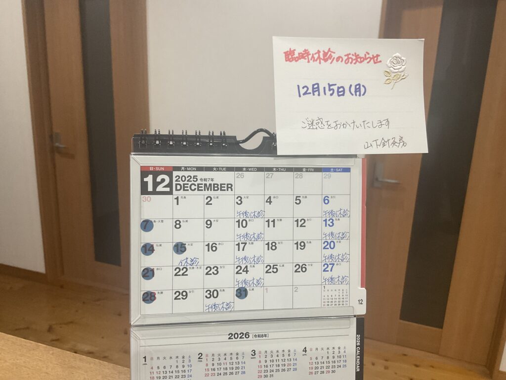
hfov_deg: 61.7
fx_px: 424
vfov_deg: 48.2
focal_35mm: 29
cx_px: 253
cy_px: 190
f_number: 1.8
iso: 80
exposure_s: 1/60
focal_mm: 3
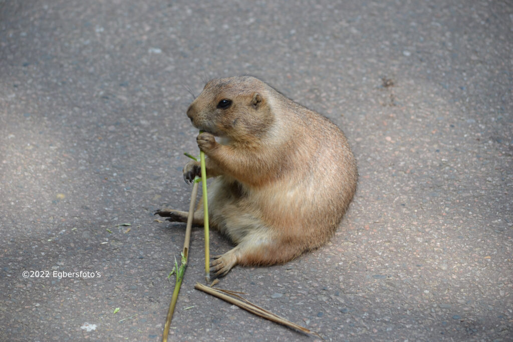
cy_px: 171
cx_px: 256
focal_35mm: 158
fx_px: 2245
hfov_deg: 13.0
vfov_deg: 8.7
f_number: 5.6
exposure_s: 1/125
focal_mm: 105
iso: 160
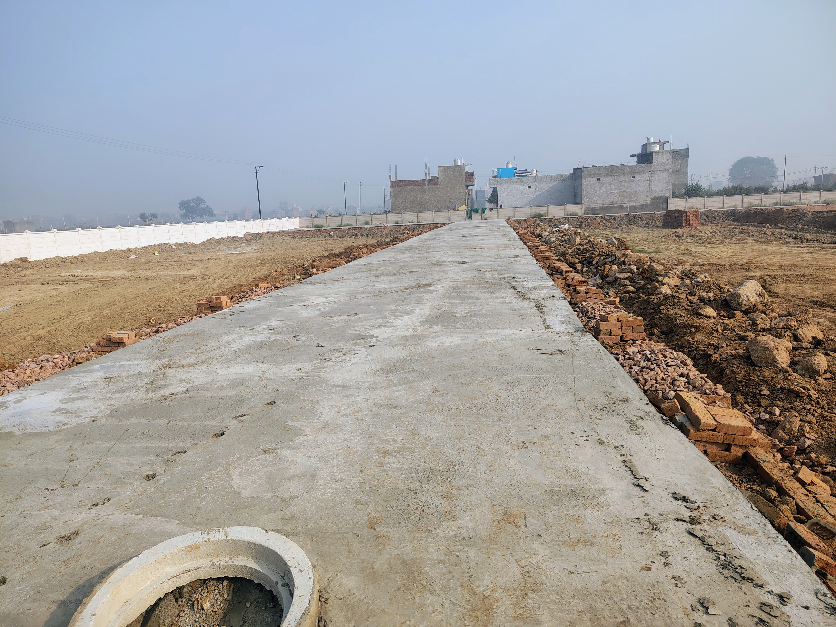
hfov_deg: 71.6
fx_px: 580
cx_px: 418
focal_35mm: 24
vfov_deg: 56.8
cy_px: 314
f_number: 1.8
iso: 100
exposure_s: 1/1612
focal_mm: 5.56
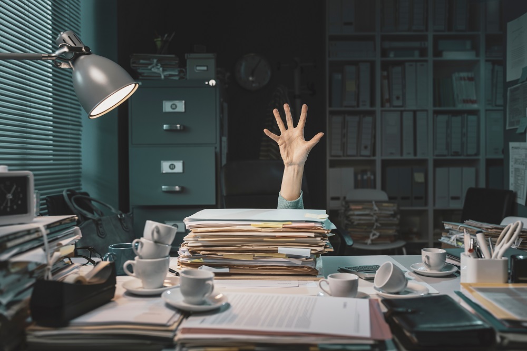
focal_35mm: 35
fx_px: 512
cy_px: 176
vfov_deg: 37.9
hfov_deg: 54.4
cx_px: 264
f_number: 2.8
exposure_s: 1/60
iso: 100
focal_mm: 35
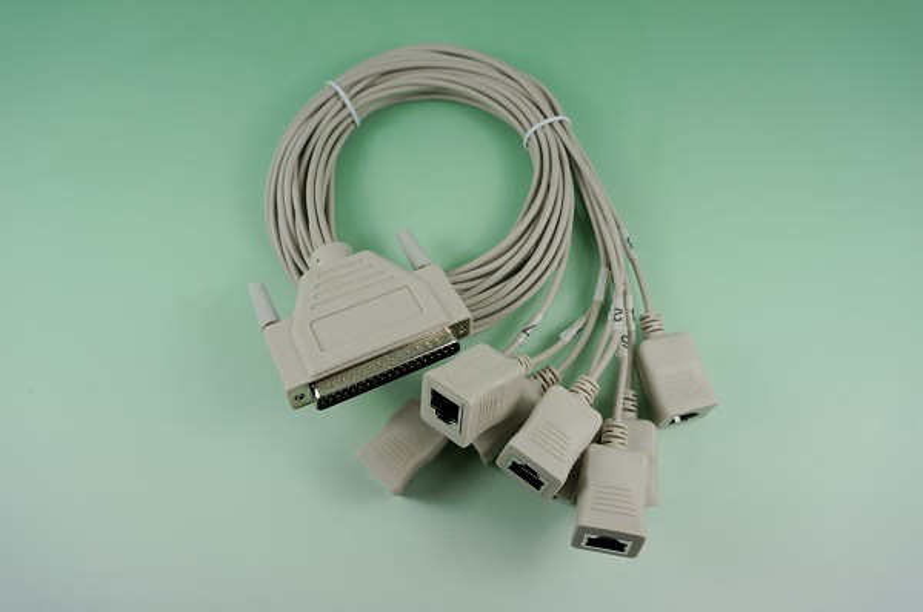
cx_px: 462
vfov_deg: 47.8
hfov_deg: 67.5
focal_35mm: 27
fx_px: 691
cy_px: 306
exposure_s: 1/80
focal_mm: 18
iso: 100
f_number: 6.3
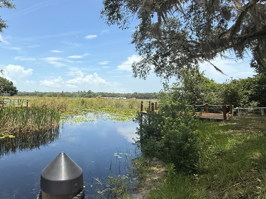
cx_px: 89
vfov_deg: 58.7
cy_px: 89
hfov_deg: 71.8
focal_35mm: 23
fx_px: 177
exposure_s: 1/2320
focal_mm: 2.22
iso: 50
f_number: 2.2
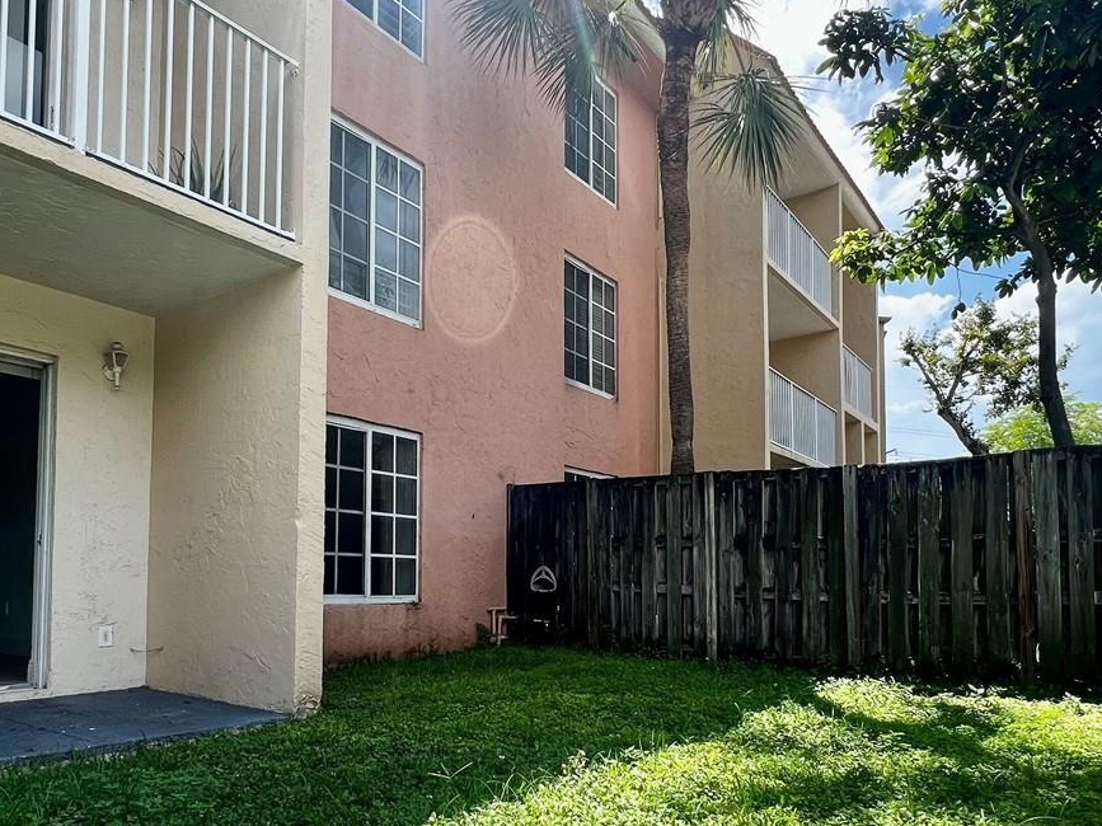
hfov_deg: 71.3
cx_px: 484
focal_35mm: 24
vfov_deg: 55.7
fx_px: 764
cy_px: 543
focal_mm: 1.57
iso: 32
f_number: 1.8
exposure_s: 1/475
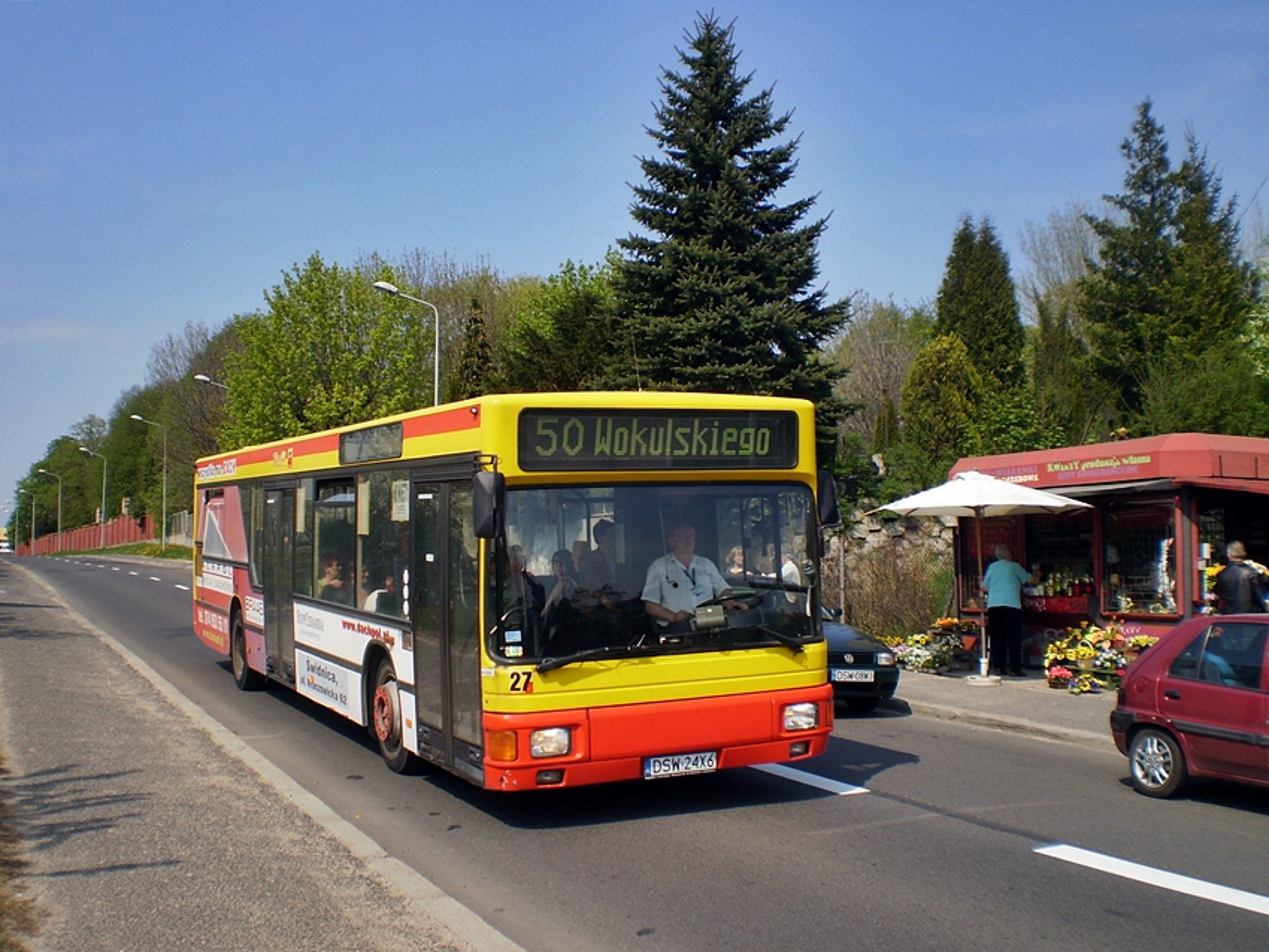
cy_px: 476
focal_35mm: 36
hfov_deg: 51.3
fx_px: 1320
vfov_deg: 39.7
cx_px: 634
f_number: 4.6
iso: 64
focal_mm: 6.3
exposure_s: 1/640
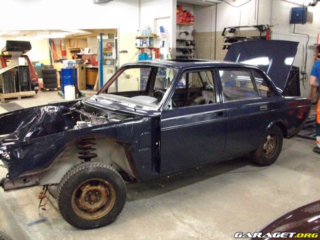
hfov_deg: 56.8
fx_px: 296
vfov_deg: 44.2
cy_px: 120
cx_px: 160
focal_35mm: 32
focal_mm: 5.7
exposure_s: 1/56.7
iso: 800
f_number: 2.9
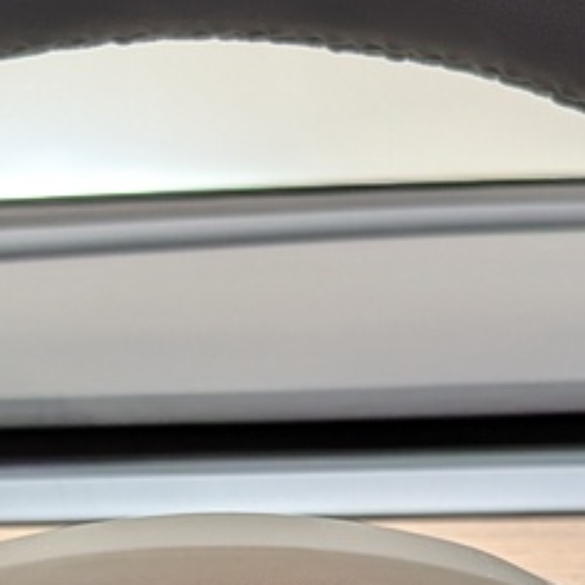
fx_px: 1759
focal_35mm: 92
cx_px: 231
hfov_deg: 18.9
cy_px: 830
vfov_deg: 17.3
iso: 30
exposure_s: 1/24
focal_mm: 4.53
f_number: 1.7
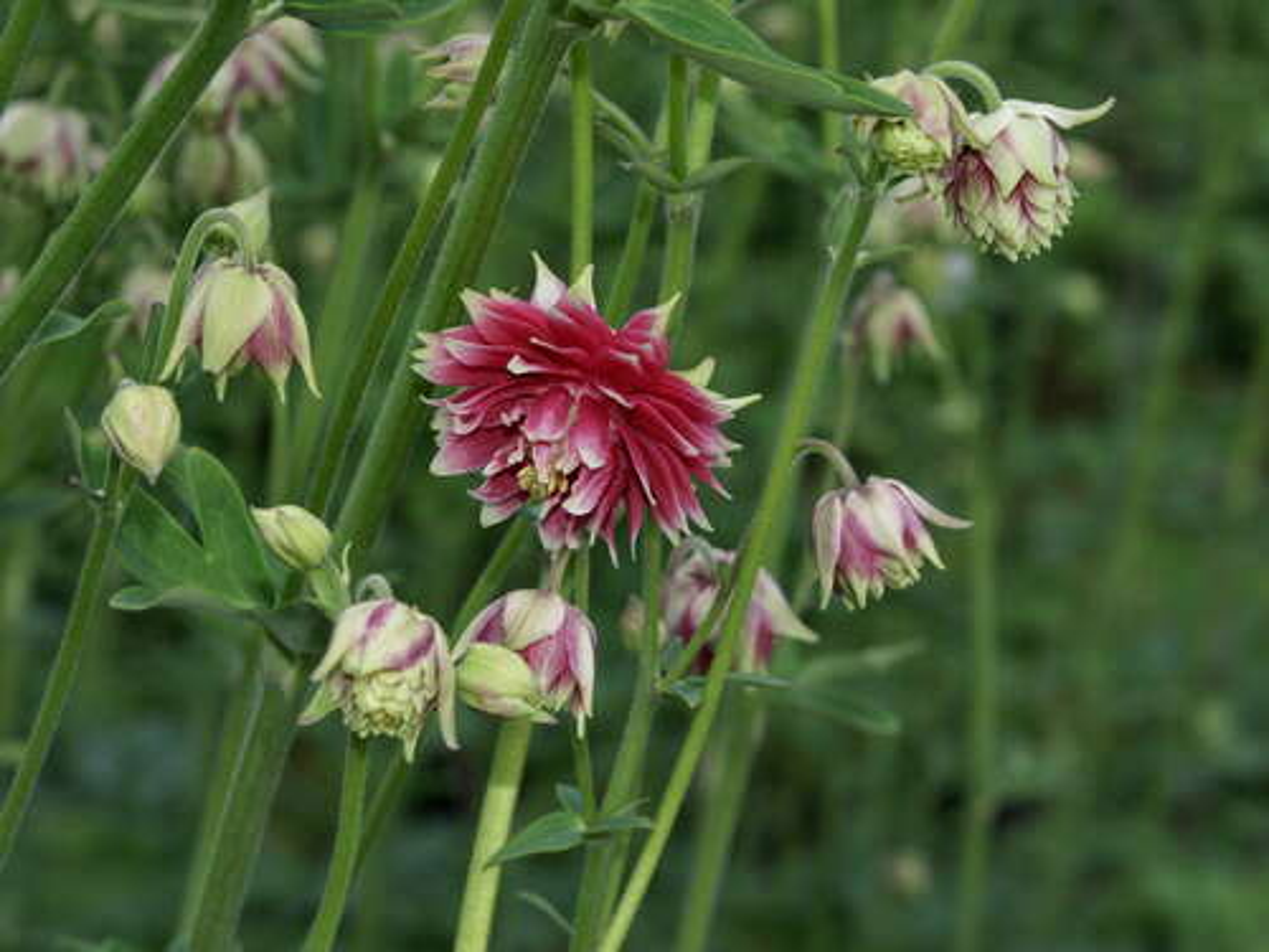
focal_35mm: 135
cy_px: 476
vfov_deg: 11.0
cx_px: 634
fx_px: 4949
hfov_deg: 14.6
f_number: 5.6
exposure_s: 1/500
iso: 200
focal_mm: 34.26
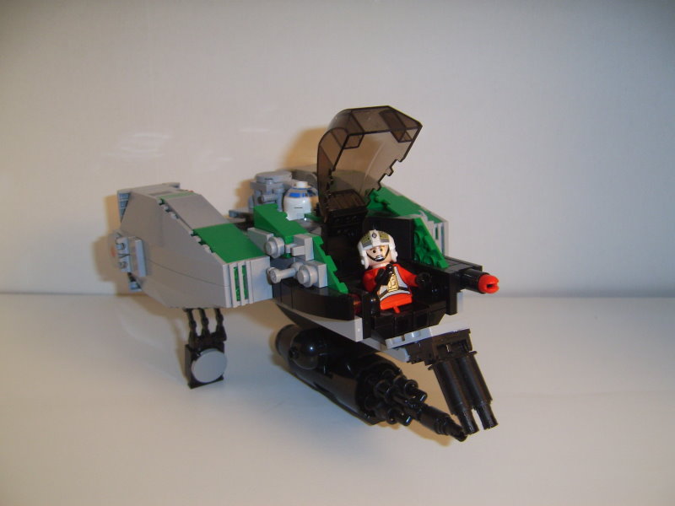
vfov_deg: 37.7
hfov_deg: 49.0
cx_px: 338
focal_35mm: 38
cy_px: 253
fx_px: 741
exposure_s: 1/30
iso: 100
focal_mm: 7.8
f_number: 2.8
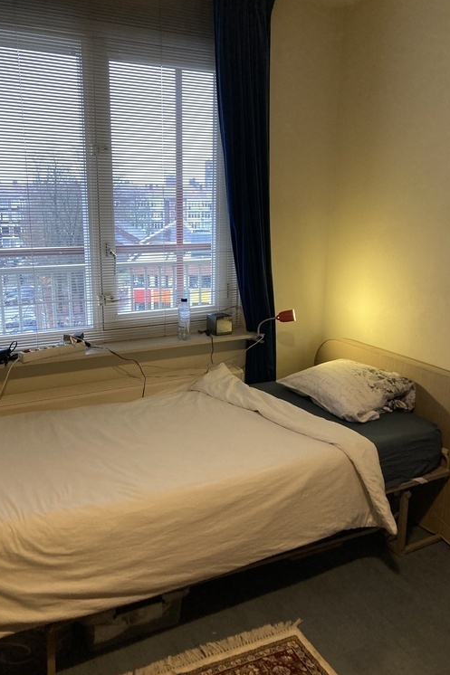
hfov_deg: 43.5
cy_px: 335
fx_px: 563
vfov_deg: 61.9
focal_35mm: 30
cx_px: 206
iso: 250
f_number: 1.8
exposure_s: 1/50
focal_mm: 3.99
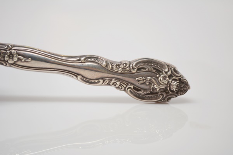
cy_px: 78
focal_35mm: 72
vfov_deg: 18.9
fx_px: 466
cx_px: 116
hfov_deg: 28.1
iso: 400
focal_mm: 48
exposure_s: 1/80
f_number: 5.6
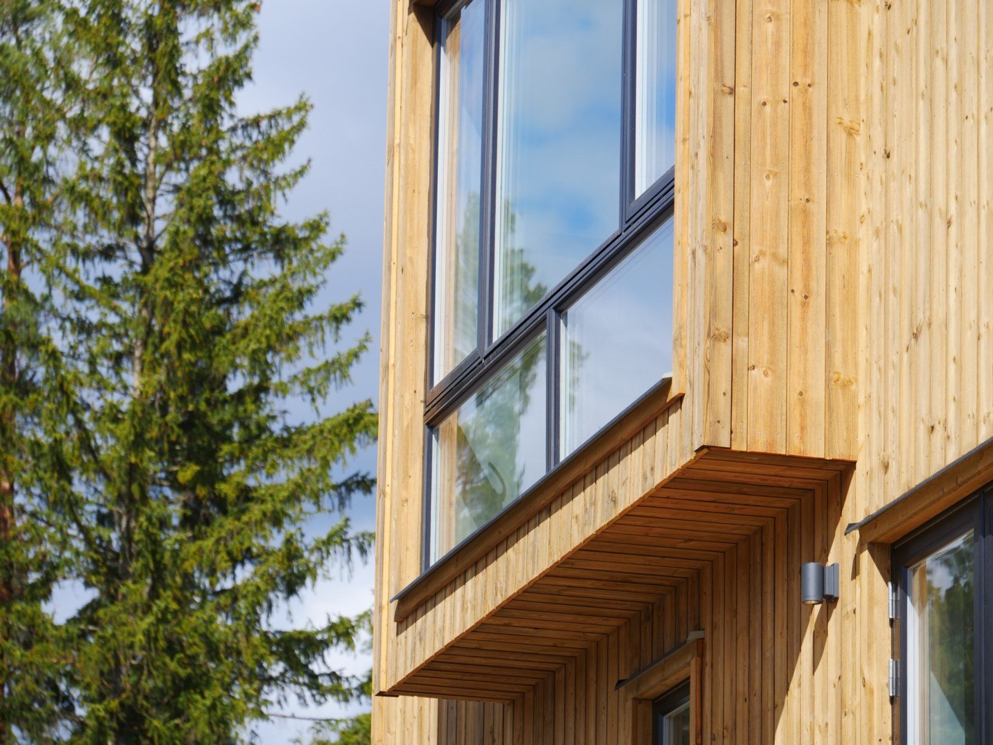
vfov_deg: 7.4
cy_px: 372
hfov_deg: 9.9
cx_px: 496
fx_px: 5737
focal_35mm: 200
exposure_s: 1/1300
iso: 200
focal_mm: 100
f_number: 5
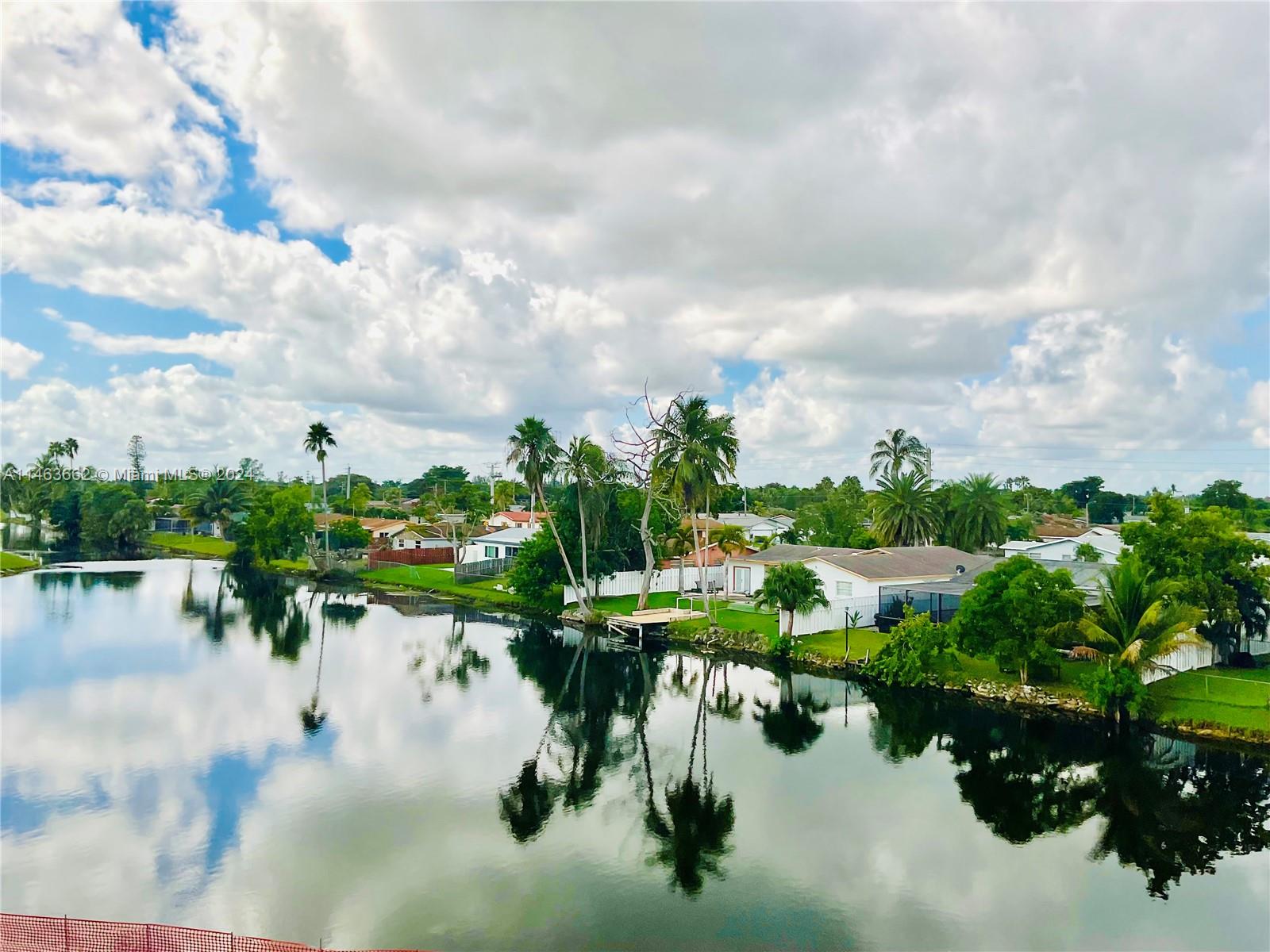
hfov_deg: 61.7
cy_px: 476
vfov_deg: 48.2
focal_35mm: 29
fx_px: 1064
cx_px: 635
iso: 20
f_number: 1.8
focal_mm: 3
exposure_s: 1/2058
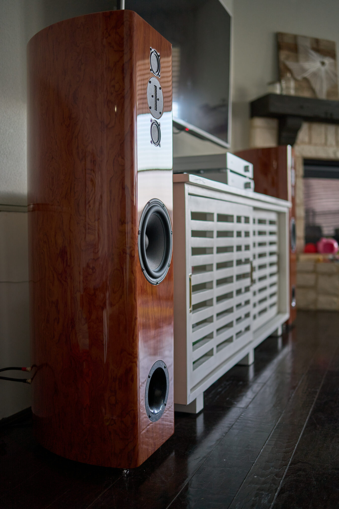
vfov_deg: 54.4
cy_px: 254
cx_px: 170
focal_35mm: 35
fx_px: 494
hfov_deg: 37.8
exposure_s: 1/8
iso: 100
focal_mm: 35
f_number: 1.8
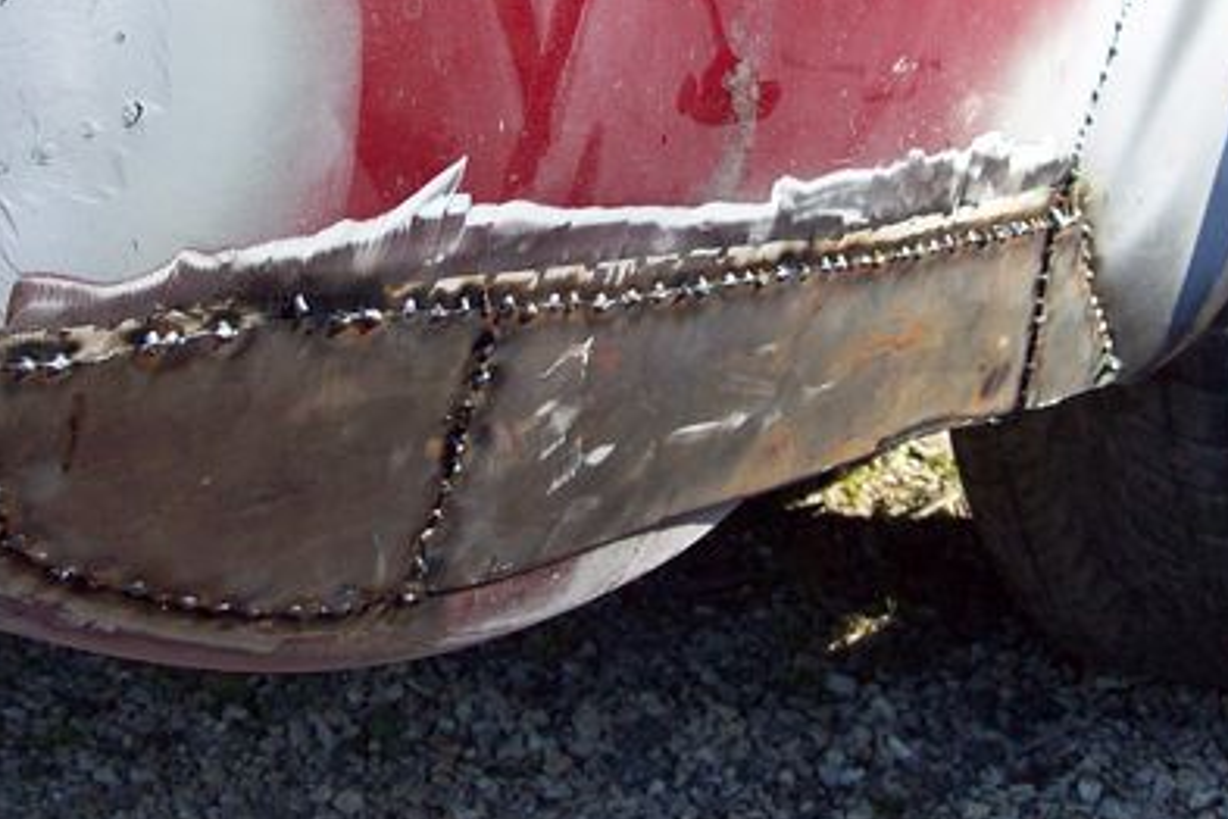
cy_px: 134
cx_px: 572
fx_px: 2081
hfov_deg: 32.9
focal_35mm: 61
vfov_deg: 21.9
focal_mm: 6
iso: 80
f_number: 2.7
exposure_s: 1/208
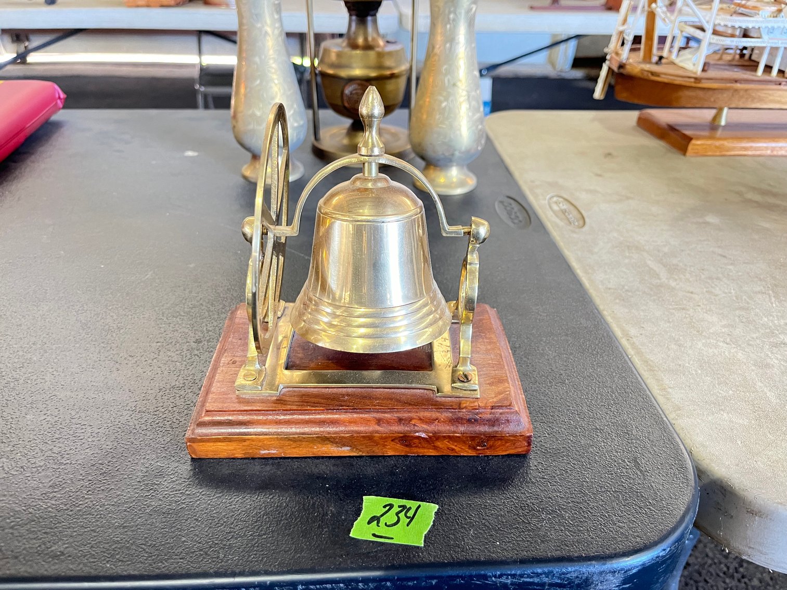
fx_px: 591
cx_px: 394
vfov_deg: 53.1
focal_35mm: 26
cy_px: 295
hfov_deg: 67.3
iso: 400
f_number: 1.6
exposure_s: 1/40
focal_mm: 5.1
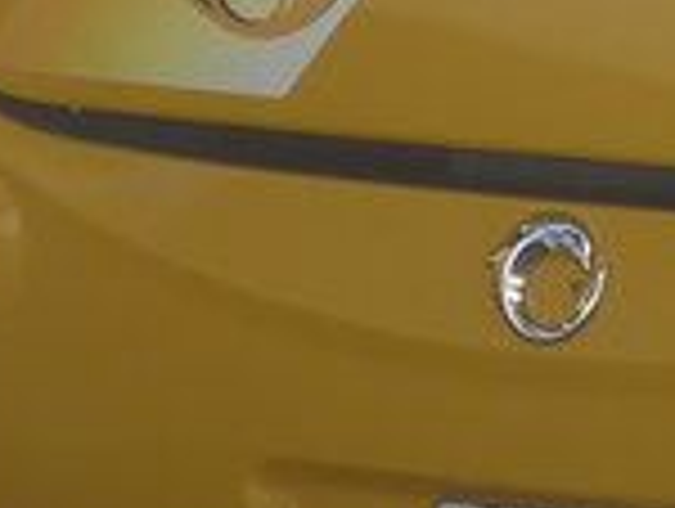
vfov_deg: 3.1
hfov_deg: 4.2
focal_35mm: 471
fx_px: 9199
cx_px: 1346
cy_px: -575
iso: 80
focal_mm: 12
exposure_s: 1/125
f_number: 3.5
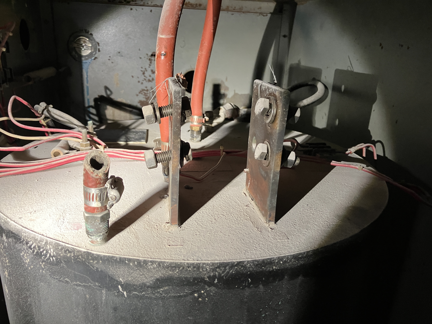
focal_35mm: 28
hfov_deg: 63.4
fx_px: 349
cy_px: 162
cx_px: 216
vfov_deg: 49.7
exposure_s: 1/60
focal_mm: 3.99
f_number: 1.8
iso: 160
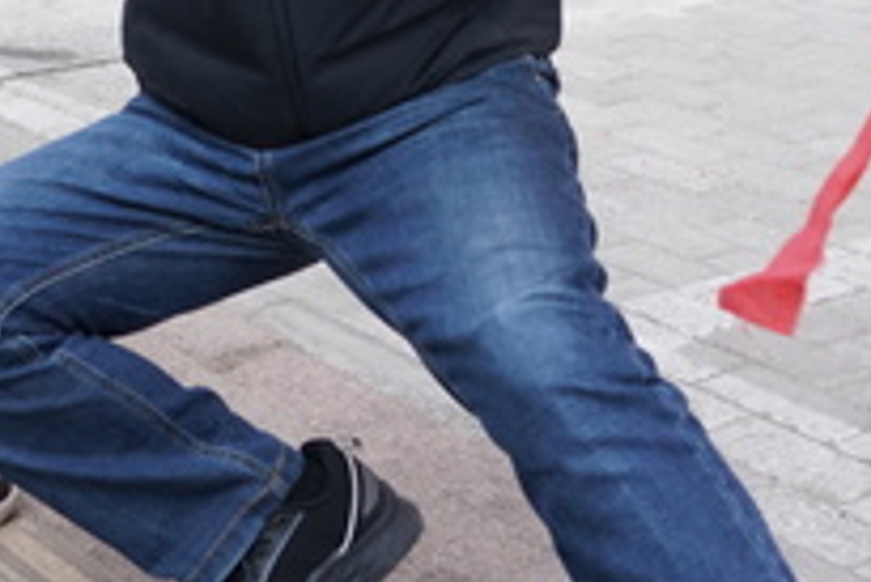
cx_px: 132
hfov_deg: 20.3
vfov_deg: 13.3
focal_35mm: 99
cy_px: -198
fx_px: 2397
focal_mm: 27
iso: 1600
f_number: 5
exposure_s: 1/1000
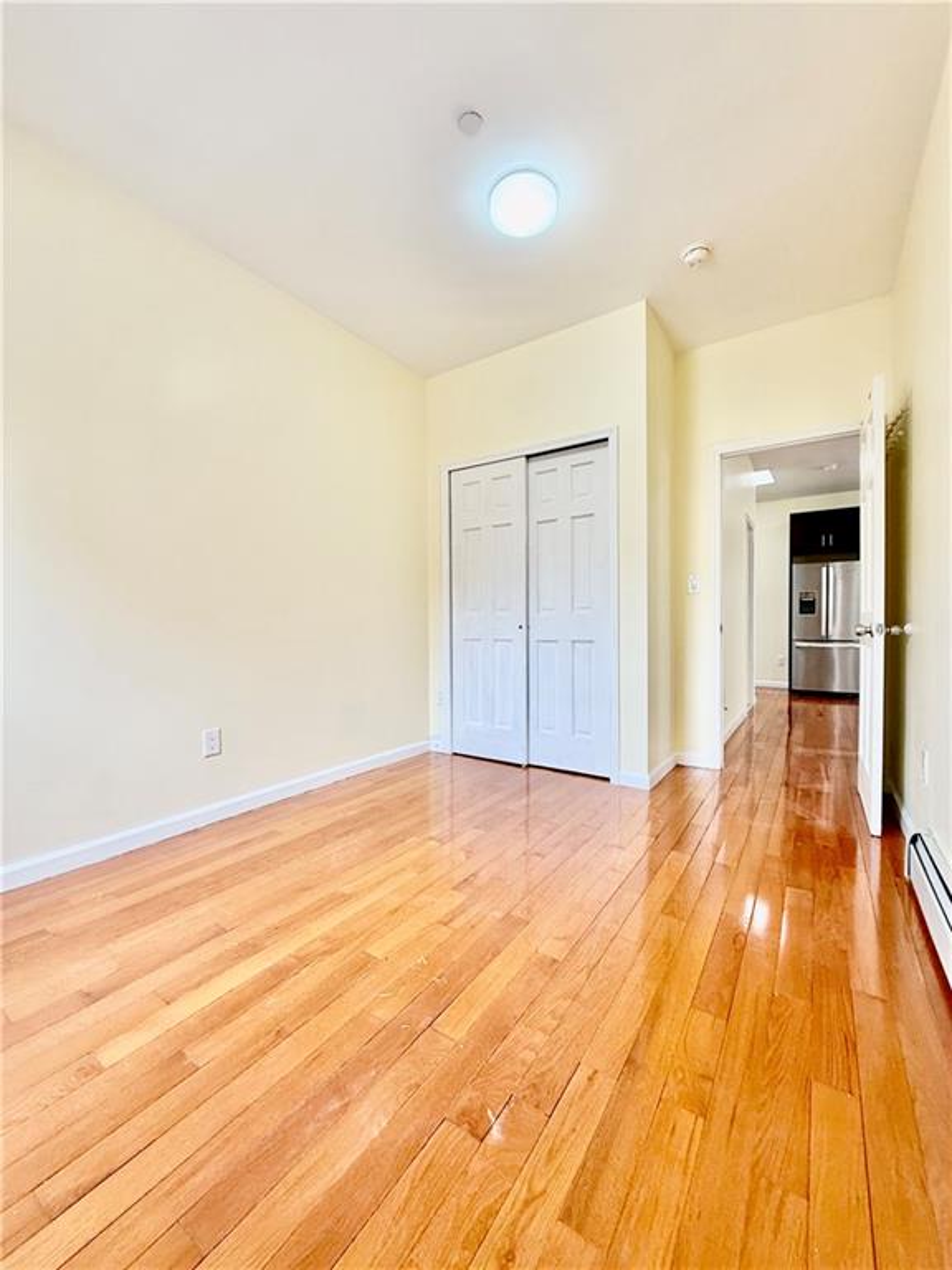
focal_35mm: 14
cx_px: 476
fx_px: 513
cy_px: 635
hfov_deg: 85.7
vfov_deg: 102.1
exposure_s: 1/120
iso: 125
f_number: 2.2
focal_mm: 2.22
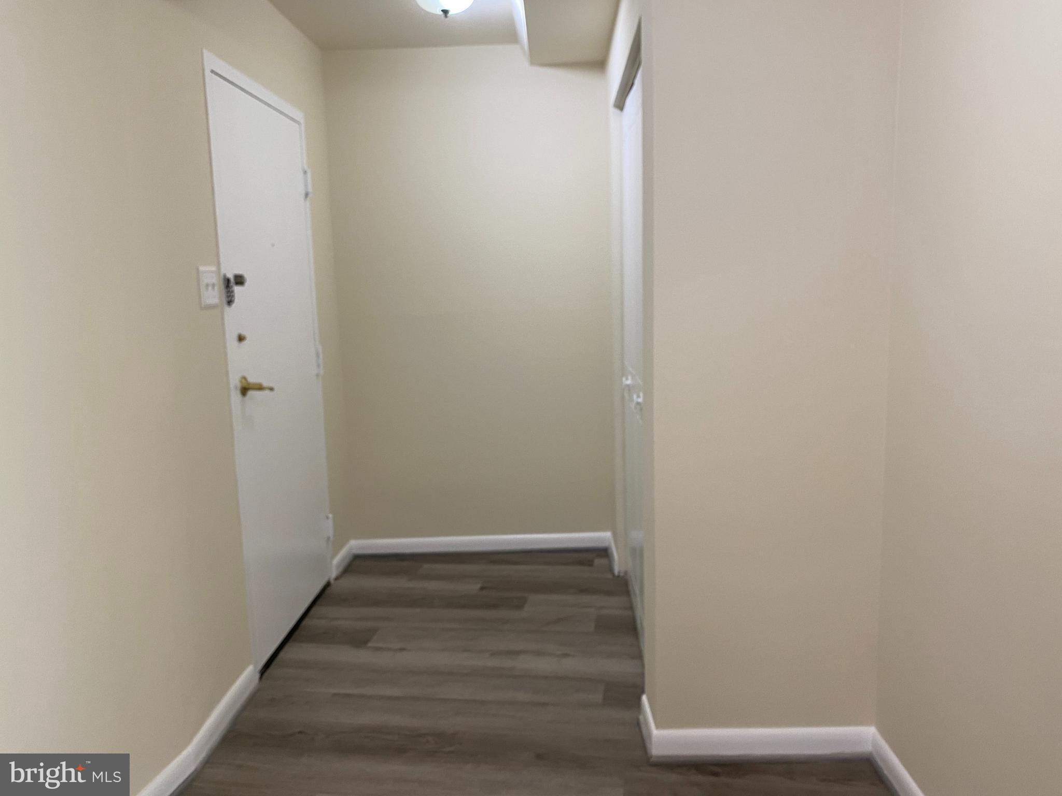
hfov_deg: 67.3
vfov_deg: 53.1
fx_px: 798
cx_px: 531
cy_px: 398
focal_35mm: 26
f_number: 1.8
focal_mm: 4.25
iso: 100
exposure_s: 1/60
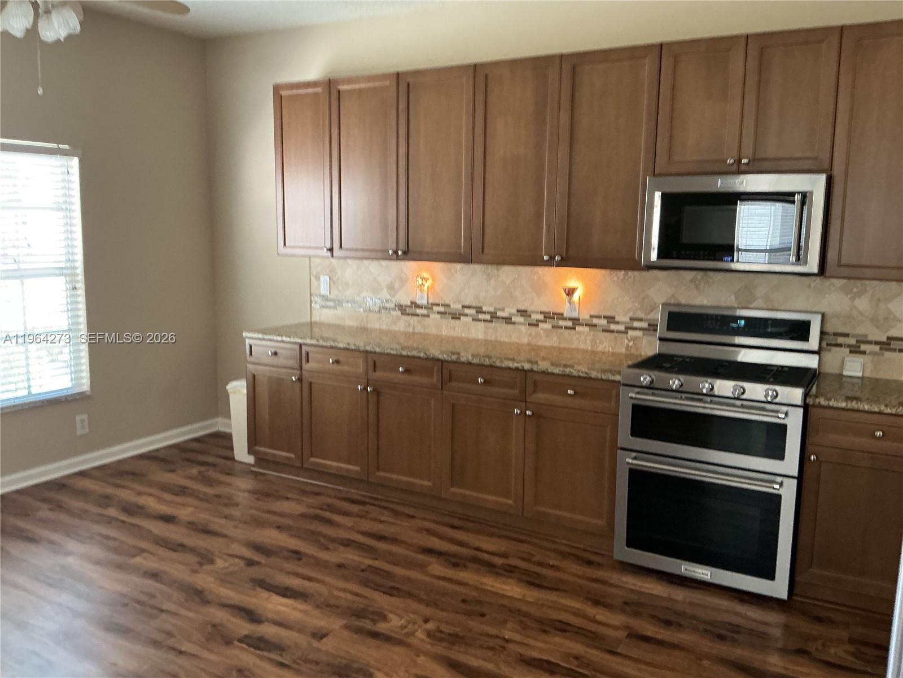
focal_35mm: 29
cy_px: 339
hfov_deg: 61.7
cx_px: 452
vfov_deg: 48.2
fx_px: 756
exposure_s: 1/40
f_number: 1.8
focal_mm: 3
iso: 250
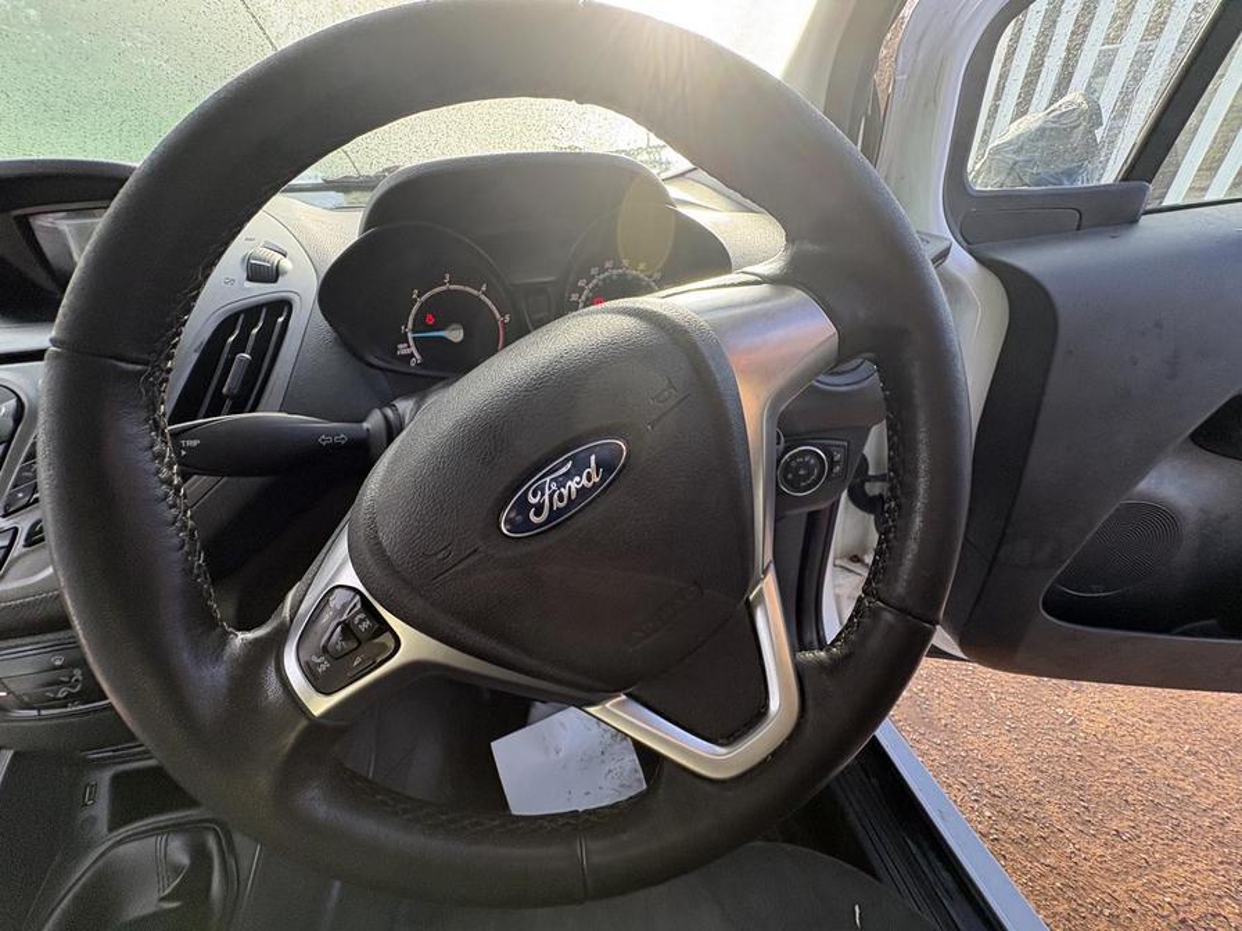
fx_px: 502
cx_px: 621
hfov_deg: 102.1
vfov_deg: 85.7
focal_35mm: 14
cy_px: 466
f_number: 2.2
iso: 100
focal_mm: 2.22
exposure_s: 1/141
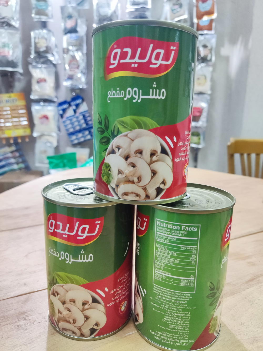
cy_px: 176
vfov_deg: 69.4
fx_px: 253
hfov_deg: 54.9
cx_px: 132
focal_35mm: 25
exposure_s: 1/33
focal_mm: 4.71
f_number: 1.79
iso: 715
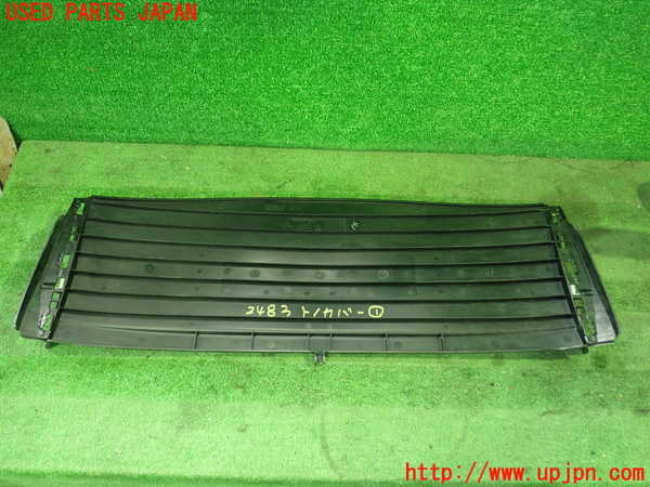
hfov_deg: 60.0
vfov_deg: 46.8
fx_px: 563
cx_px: 325
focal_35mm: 30
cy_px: 244
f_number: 2.3
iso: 800
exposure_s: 1/30
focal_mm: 5.5
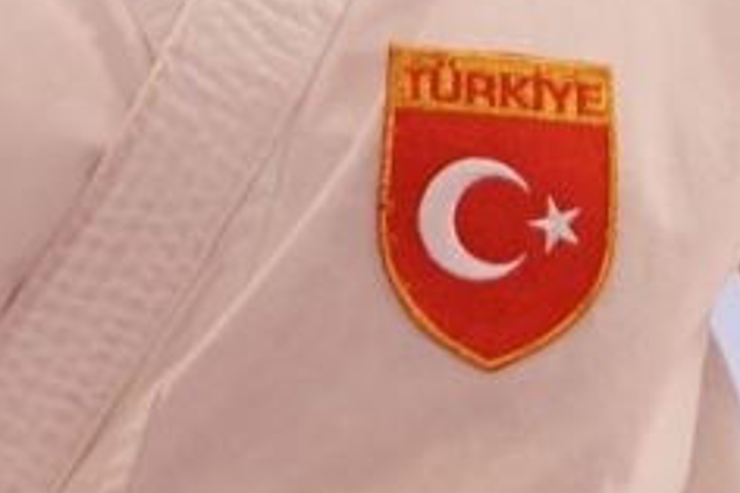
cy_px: -421
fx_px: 23190
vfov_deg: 1.2
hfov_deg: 1.8
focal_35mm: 1129
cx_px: -743
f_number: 2.8
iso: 2500
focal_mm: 148
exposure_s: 1/500
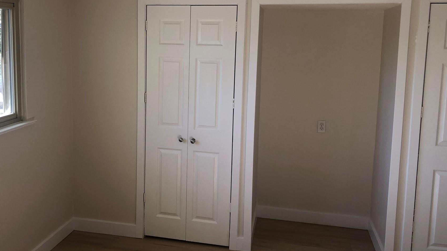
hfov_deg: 53.6
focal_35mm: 37
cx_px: 177
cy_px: 91
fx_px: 439
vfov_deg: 31.8
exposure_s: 1/62
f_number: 1.8
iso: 25
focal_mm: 3.99
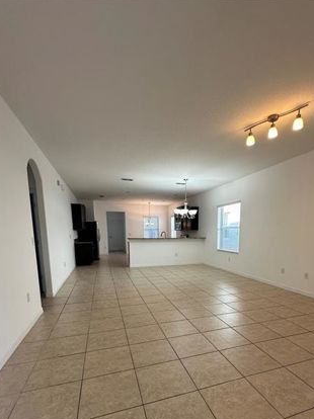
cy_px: 265
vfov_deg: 85.8
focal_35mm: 18
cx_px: 179
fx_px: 218
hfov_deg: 71.2
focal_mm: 2.22
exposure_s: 1/120
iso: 160
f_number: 2.2
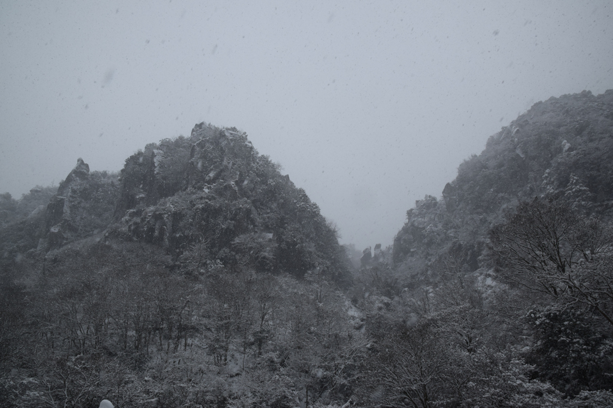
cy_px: 204
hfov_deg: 73.8
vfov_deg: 53.1
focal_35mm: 24
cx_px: 306
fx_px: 409
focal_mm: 16
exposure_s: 1/400
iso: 400
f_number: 11
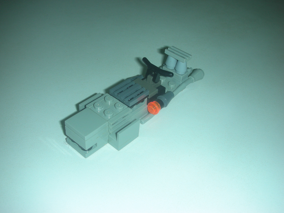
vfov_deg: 37.7
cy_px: 100
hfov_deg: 49.0
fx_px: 312
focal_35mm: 38
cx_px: 133
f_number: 3
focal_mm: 5.8
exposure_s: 1/60.1
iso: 50
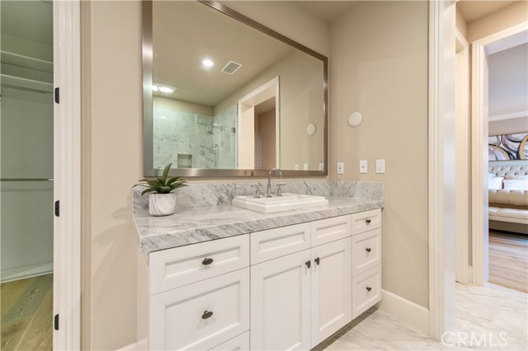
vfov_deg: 81.1
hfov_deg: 104.3
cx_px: 264
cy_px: 176
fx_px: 205
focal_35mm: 14
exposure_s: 1/125
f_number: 2.8
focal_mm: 14
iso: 1250
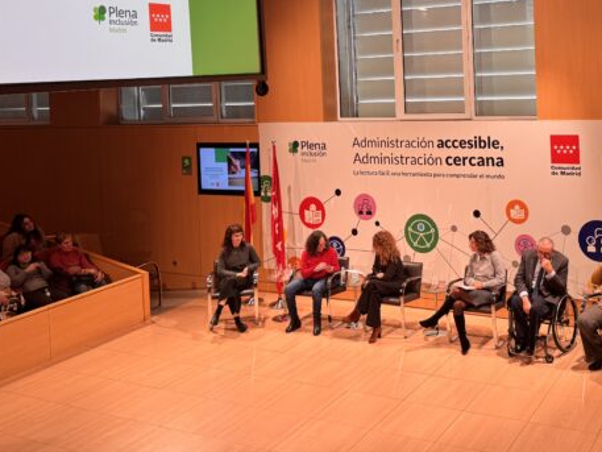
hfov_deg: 43.8
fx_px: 731
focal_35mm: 42
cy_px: 78
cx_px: 424
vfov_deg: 33.2
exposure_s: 1/100
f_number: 1.78
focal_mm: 6.76
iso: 100
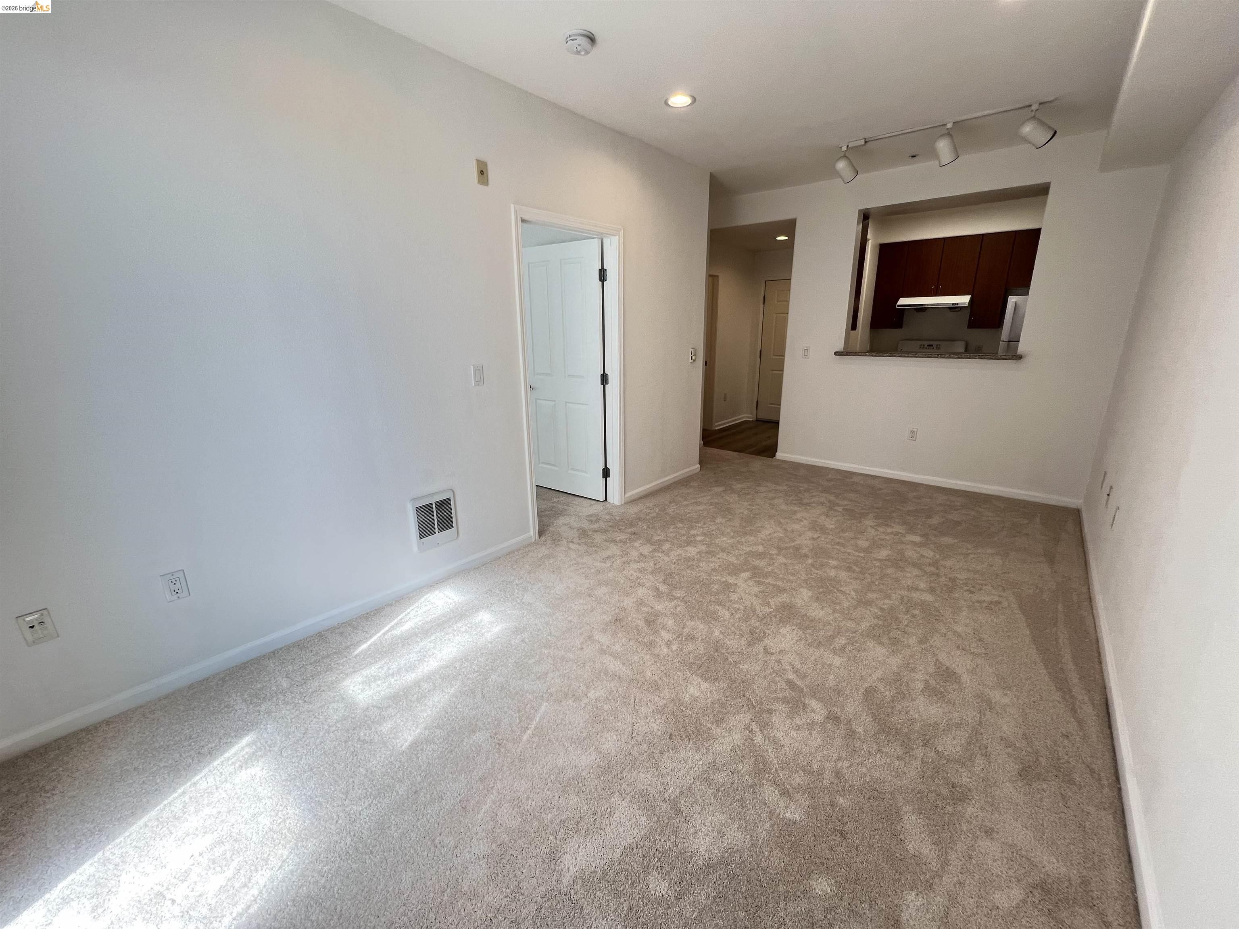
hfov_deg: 106.2
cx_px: 620
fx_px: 465
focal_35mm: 13
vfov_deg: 89.9
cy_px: 464
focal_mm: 1.57
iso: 80
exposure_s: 1/120
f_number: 1.8
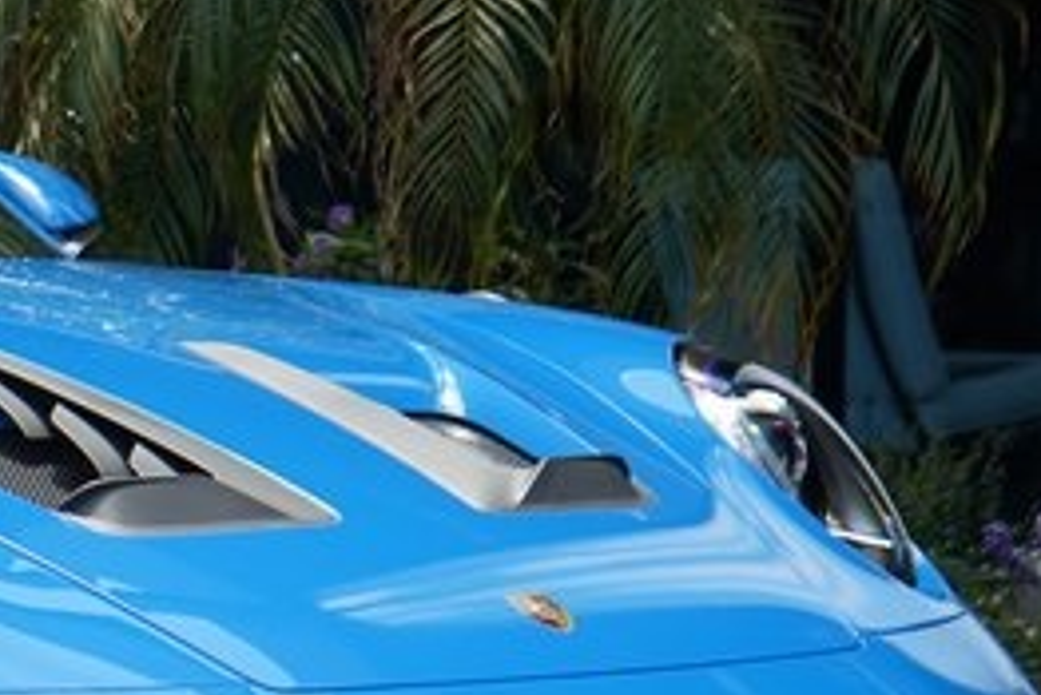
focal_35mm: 254
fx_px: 7349
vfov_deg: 5.4
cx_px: -576
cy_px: 320
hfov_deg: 7.9
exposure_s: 1/160
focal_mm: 65
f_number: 5.6
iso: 160
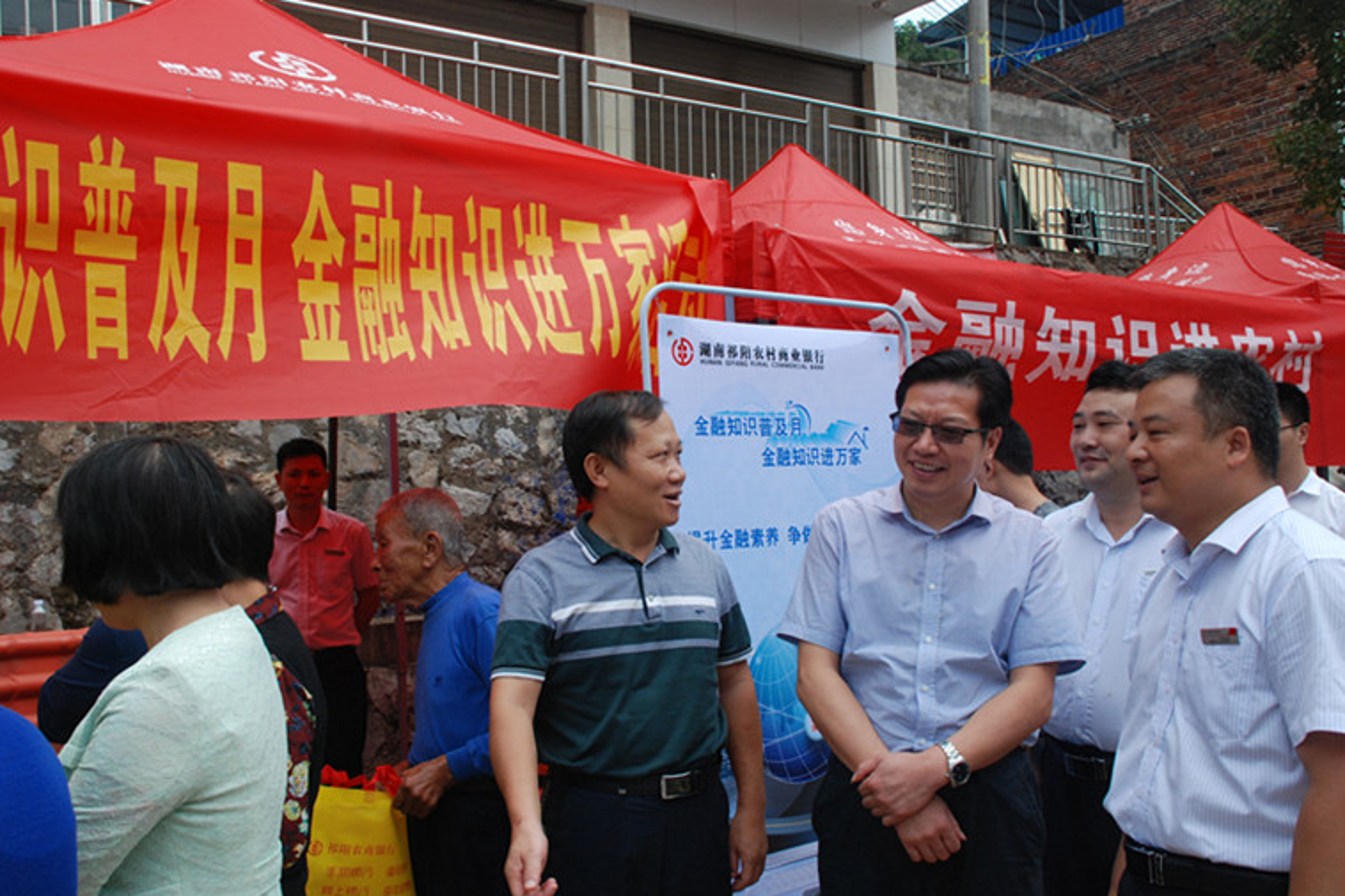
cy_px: 437
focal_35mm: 34
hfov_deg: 55.8
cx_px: 678
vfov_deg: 38.9
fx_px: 1270
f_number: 10
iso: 500
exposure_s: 1/400
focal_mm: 22
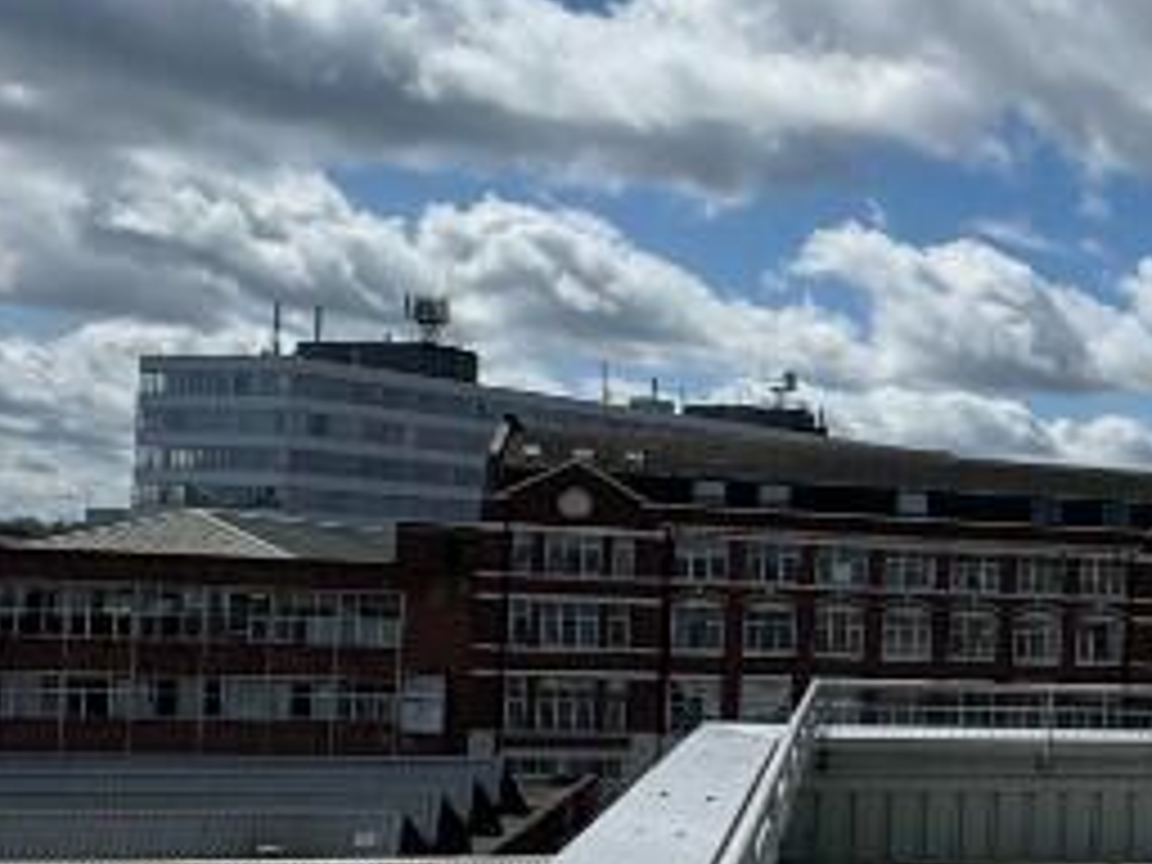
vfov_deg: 25.9
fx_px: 1864
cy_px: 594
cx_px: 1606
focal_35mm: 56
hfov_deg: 27.1
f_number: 2.2
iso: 50
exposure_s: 1/4630
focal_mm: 2.22
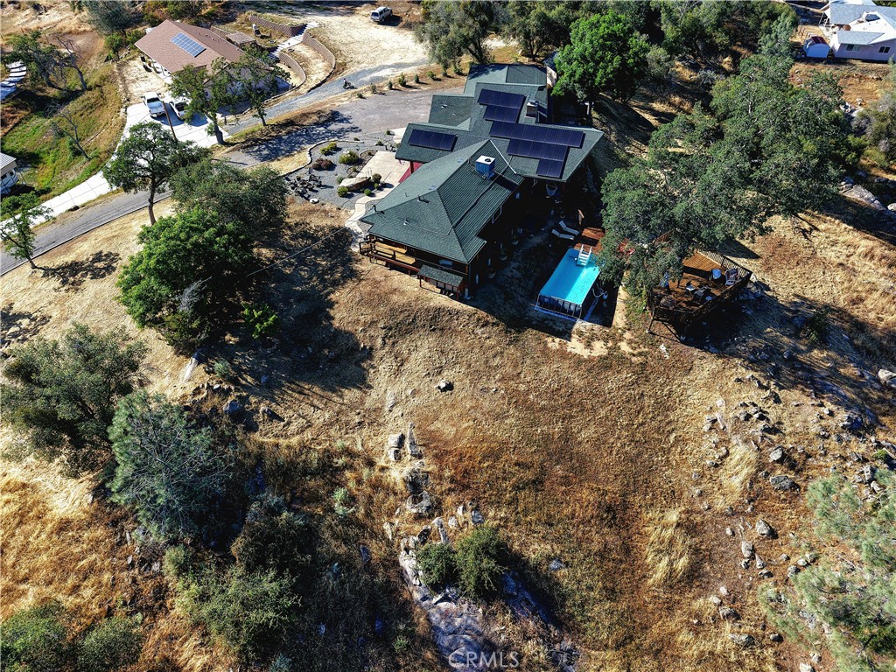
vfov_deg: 56.8
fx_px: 621
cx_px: 448
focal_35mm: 24
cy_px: 336
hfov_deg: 71.6
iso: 110
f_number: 1.8
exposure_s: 1/2000
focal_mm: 8.67
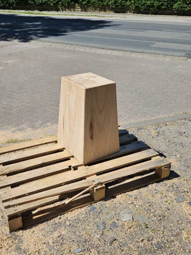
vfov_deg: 51.3
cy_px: 135
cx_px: 90
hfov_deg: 39.7
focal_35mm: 36
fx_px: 265
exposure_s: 1/2686
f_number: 1.8
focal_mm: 5.4
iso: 25
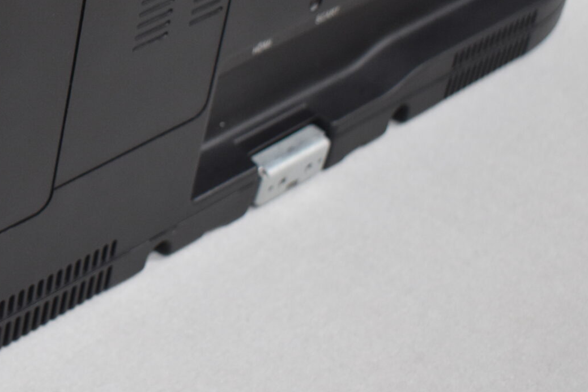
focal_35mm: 111
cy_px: 15
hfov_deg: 17.7
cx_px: -90
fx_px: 1813
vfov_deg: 12.2
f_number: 4.2
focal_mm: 30
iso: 900
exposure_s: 1/125
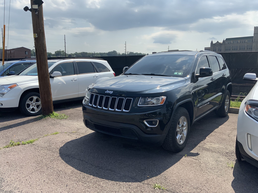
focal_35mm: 29
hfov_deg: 61.7
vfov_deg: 48.2
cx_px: 129
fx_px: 216
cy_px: 96
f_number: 1.8
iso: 20
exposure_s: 1/2427
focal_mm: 3
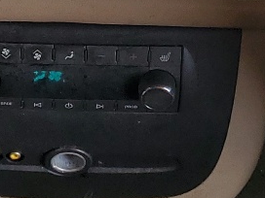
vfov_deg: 8.4
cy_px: -358
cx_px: 105
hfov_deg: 12.9
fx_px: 1171
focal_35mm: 153
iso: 50
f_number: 1.5
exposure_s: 1/200
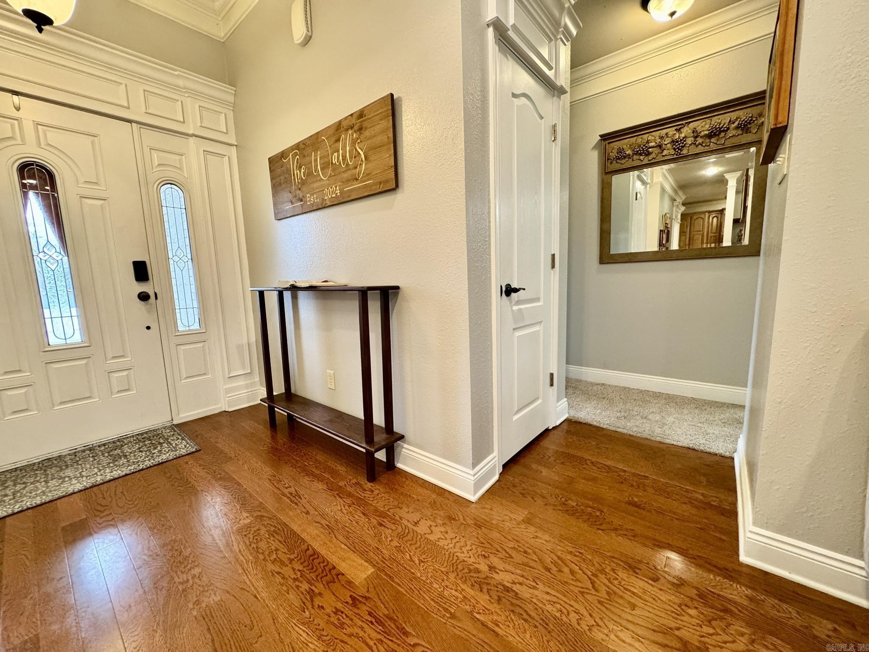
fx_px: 351
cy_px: 326
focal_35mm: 14
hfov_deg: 102.1
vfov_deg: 85.7
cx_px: 434
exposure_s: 1/60
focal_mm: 2.22
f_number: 2.2
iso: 250
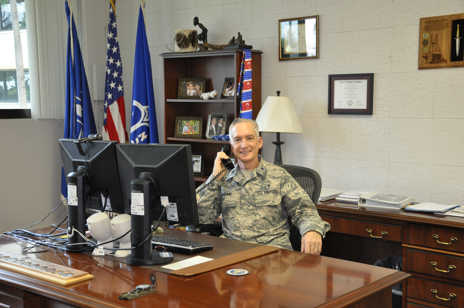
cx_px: 232
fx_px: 657
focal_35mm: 51
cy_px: 154
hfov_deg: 38.9
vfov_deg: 26.4
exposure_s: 1/30
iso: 800
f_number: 4.2
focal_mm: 34
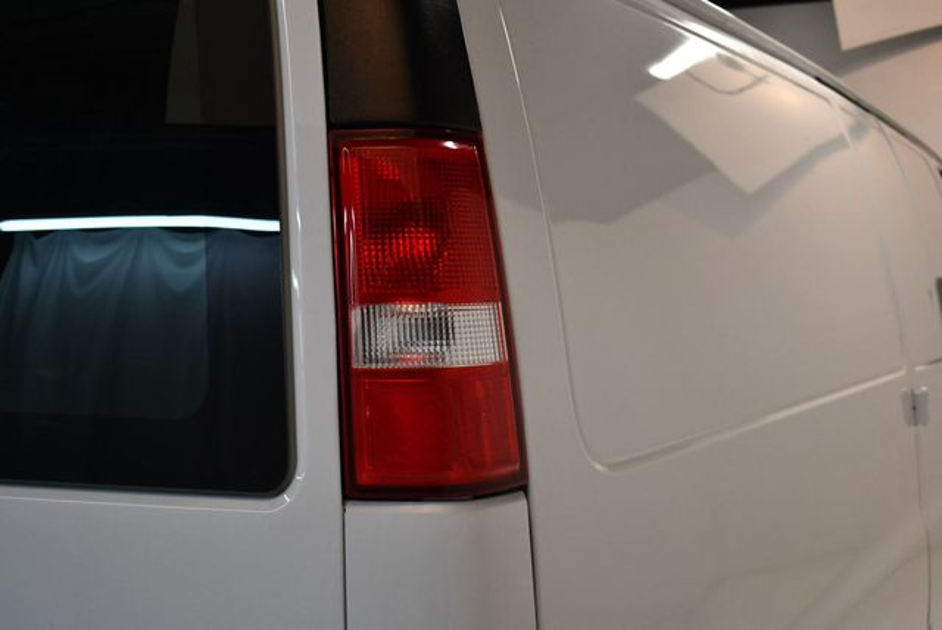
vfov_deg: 24.2
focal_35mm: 56
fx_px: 1467
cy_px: 315
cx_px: 471
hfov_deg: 35.6
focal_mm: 28
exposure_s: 1/125
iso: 800
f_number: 4.2
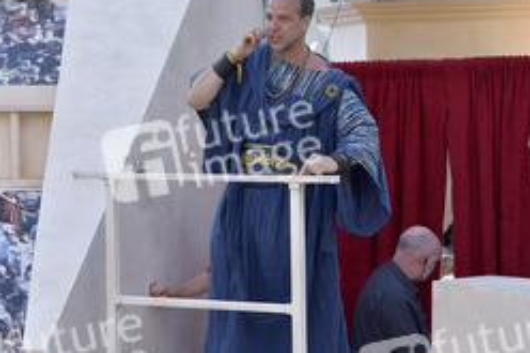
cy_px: 259
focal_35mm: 139
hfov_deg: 14.8
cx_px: 275
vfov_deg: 9.8
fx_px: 2045
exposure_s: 1/250
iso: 320
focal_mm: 86
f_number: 6.3
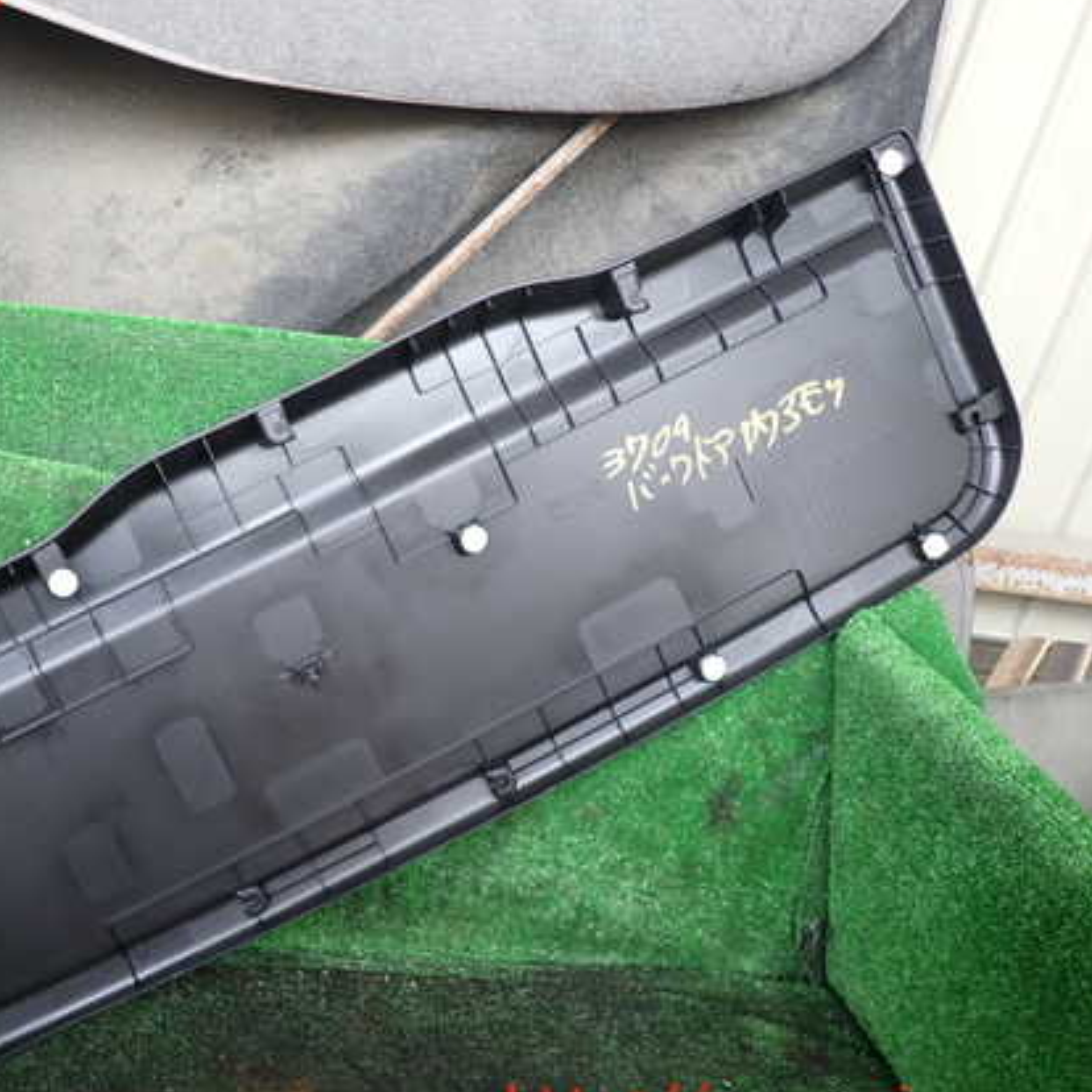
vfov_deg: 51.1
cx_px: 311
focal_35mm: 32
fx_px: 1142
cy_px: 551
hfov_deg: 49.6
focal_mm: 4.5
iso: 125
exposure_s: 1/60
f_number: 2
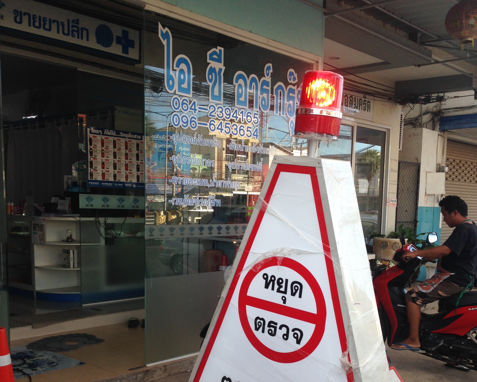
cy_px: 272
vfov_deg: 34.4
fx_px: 607
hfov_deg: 42.9
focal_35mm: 43
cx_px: 238
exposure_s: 1/259
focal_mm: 4.12
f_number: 2.4
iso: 50
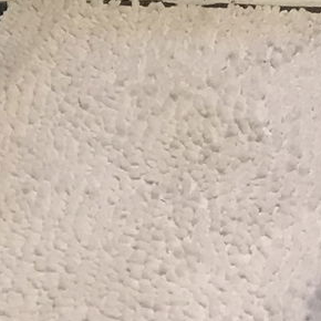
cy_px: -595
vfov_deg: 8.3
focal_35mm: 182
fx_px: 1909
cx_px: 317
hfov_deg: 9.5
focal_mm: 3.99
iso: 40
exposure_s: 1/20
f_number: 1.8
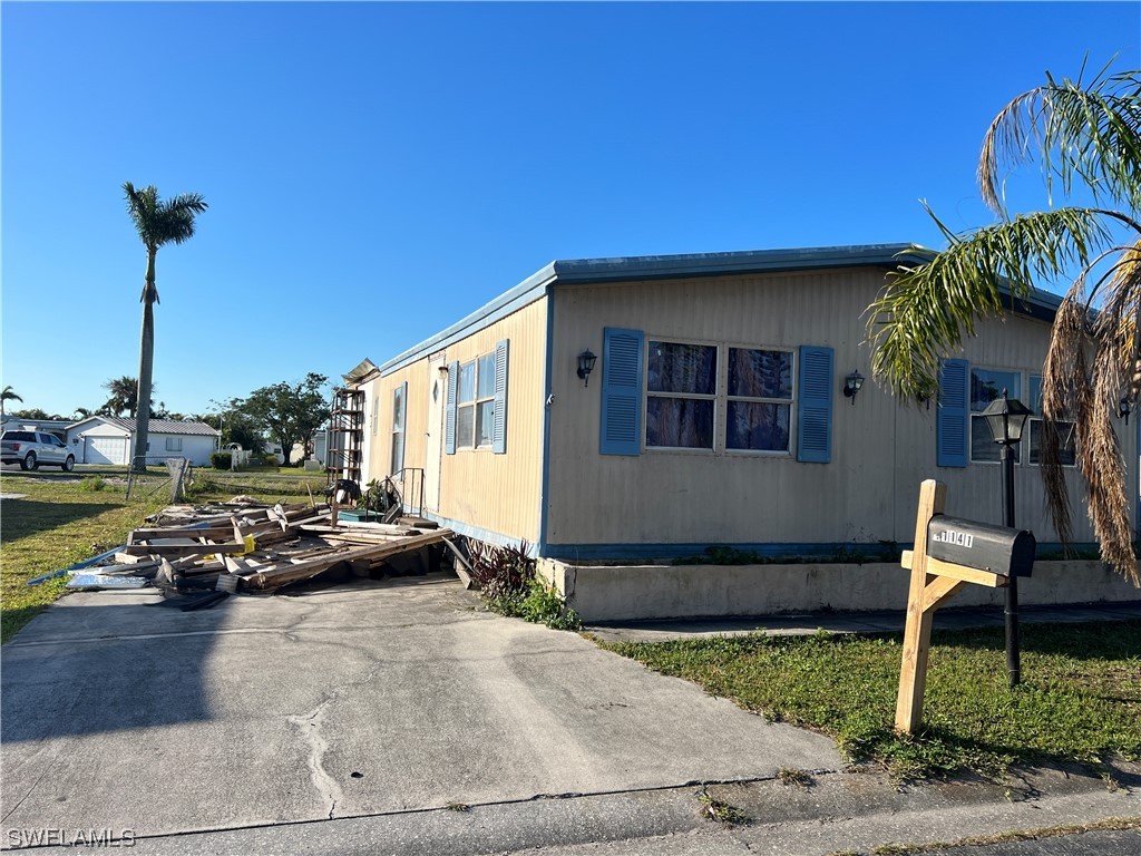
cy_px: 428
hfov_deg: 67.3
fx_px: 857
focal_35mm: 26
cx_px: 570
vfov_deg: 53.1
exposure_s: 1/4630
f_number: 1.5
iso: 50
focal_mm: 5.7
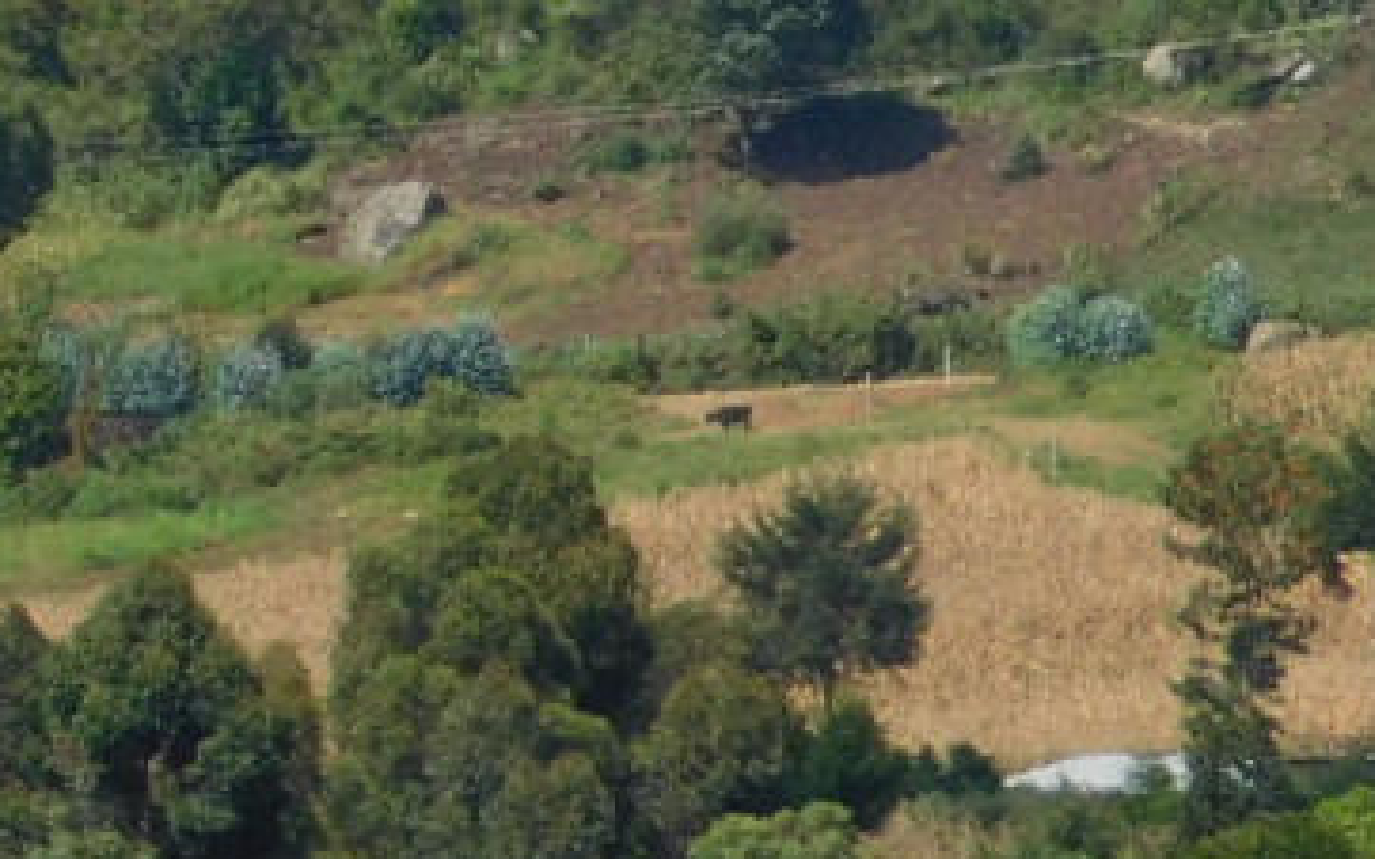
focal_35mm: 1239
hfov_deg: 1.7
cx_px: 600
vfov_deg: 1.1
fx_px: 46415
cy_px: -836
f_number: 5.7
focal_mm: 52.2
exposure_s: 1/640
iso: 125
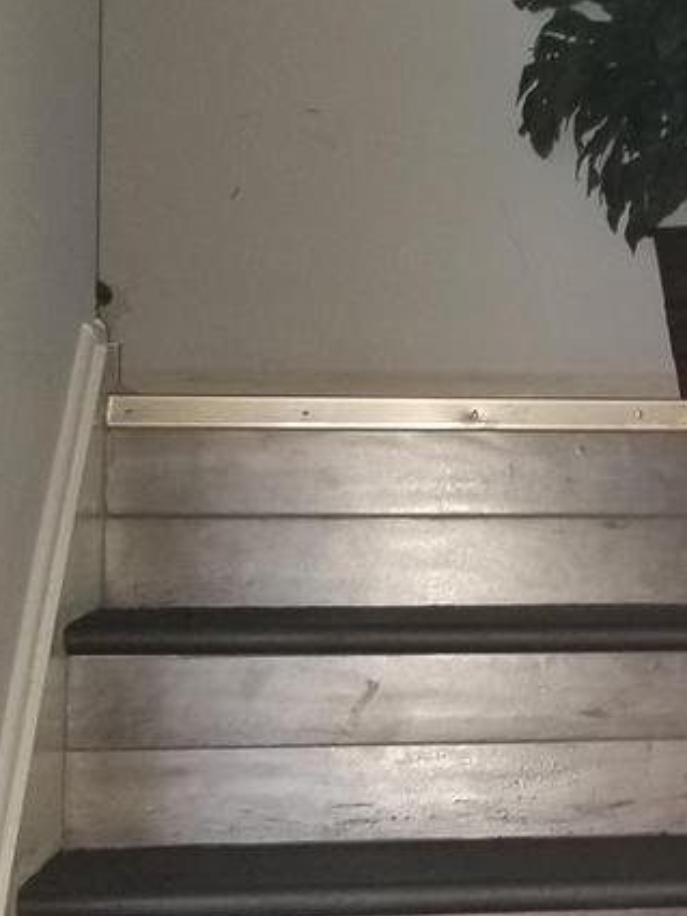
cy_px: 459
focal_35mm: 94
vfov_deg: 20.9
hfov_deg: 14.8
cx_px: 969
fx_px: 2486
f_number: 1.7
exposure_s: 1/24
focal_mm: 4.3
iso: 125
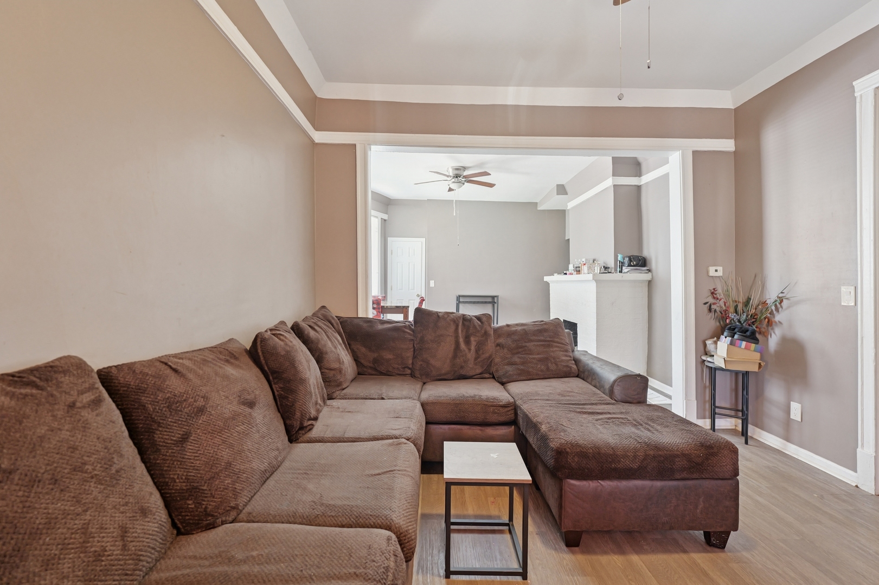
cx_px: 440
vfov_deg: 77.3
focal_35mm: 15
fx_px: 366
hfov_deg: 100.4
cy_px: 292
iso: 2500
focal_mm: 15
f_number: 4
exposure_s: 1/30
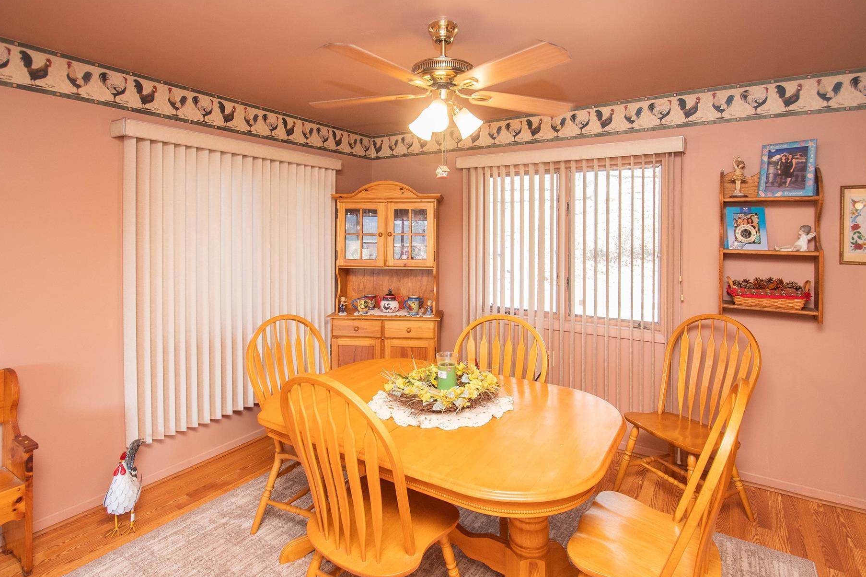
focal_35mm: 17
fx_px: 409
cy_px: 292
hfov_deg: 93.2
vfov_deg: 70.4
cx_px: 449
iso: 720
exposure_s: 1/60
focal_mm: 10
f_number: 5.6
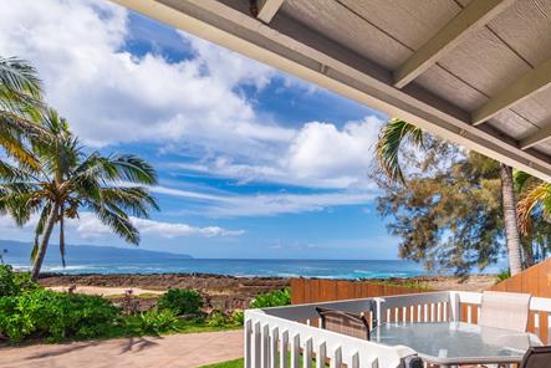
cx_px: 328
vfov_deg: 57.7
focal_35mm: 21
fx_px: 322
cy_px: 257
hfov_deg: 80.3
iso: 200
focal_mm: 7
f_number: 7.1
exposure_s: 1/1000
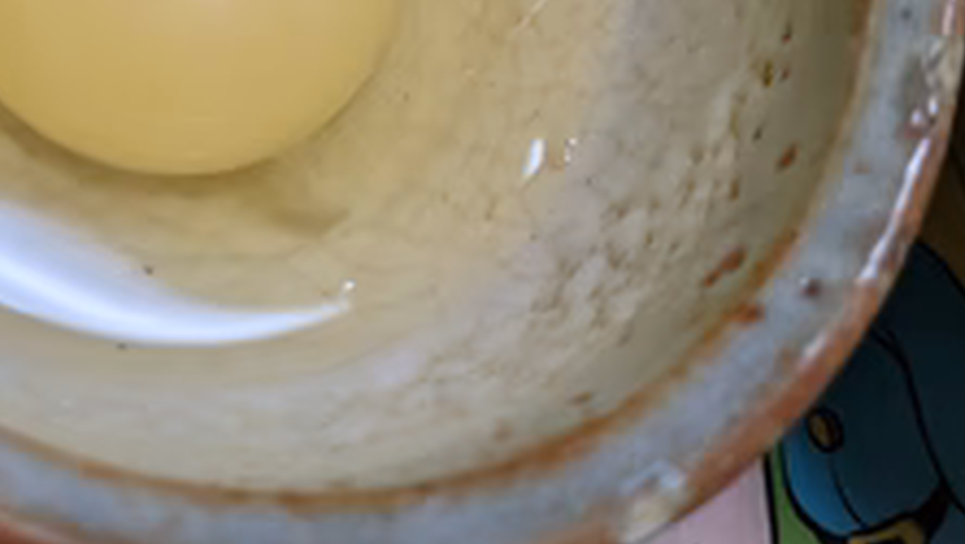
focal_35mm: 53
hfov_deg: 37.6
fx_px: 1356
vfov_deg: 21.3
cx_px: 183
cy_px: -78
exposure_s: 1/120
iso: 221
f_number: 1.73
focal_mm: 4.38
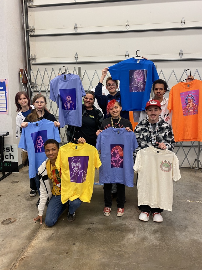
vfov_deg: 67.3
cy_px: 135
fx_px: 202
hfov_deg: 53.1
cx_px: 101
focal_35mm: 26
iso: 80
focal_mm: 4.25
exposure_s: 1/60
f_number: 1.8
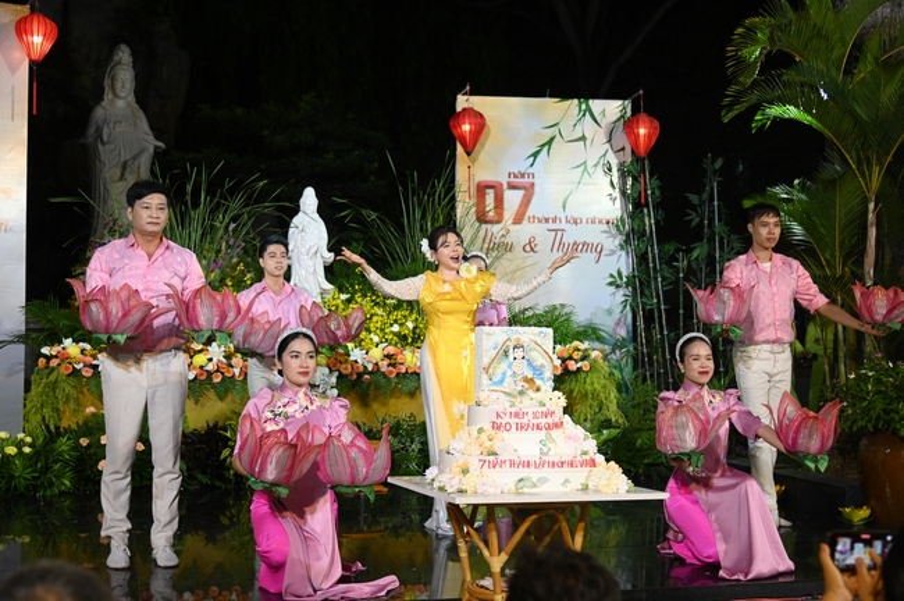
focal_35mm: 48
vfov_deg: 28.0
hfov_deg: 41.2
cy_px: 300
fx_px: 1204
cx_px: 452
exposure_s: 1/250
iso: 3200
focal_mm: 48
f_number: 4
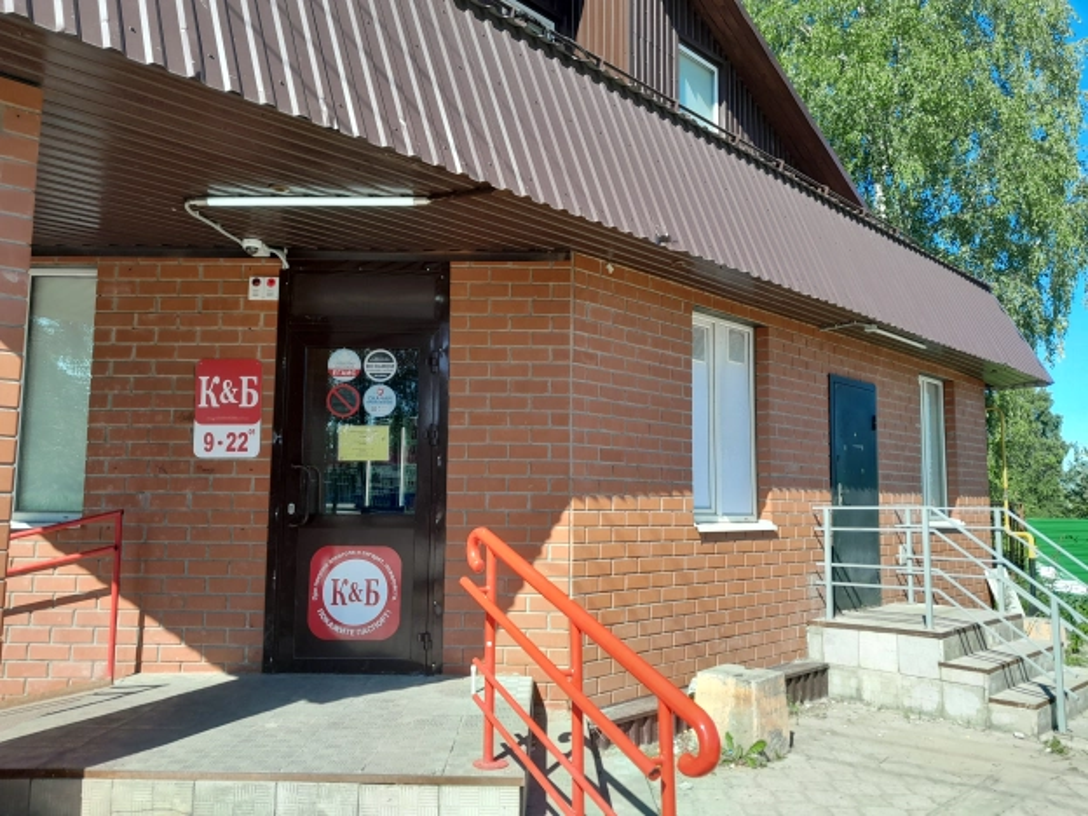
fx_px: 849
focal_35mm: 27
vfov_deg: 51.4
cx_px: 544
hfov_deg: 65.3
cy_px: 408
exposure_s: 1/209
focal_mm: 4
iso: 40
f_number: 1.8
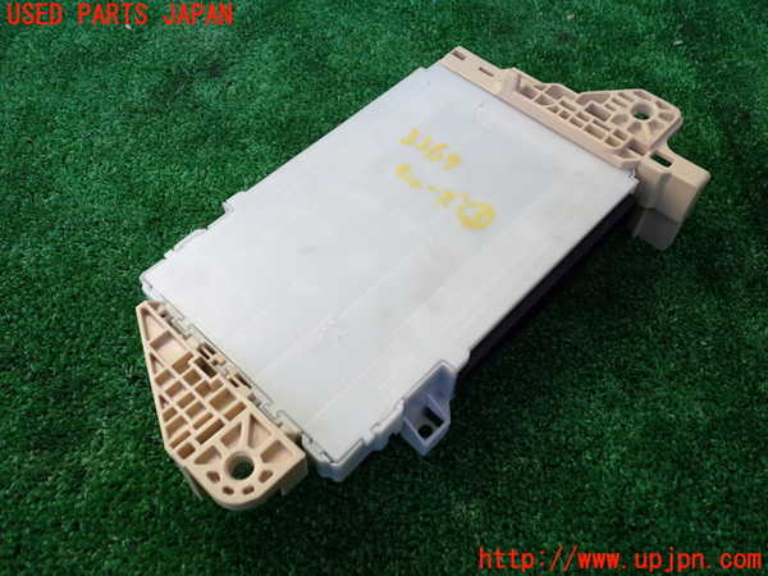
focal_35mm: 30
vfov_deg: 46.8
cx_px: 384
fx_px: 666
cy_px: 288
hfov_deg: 60.0
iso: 125
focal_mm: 5.4
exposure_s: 1/125
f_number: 2.3
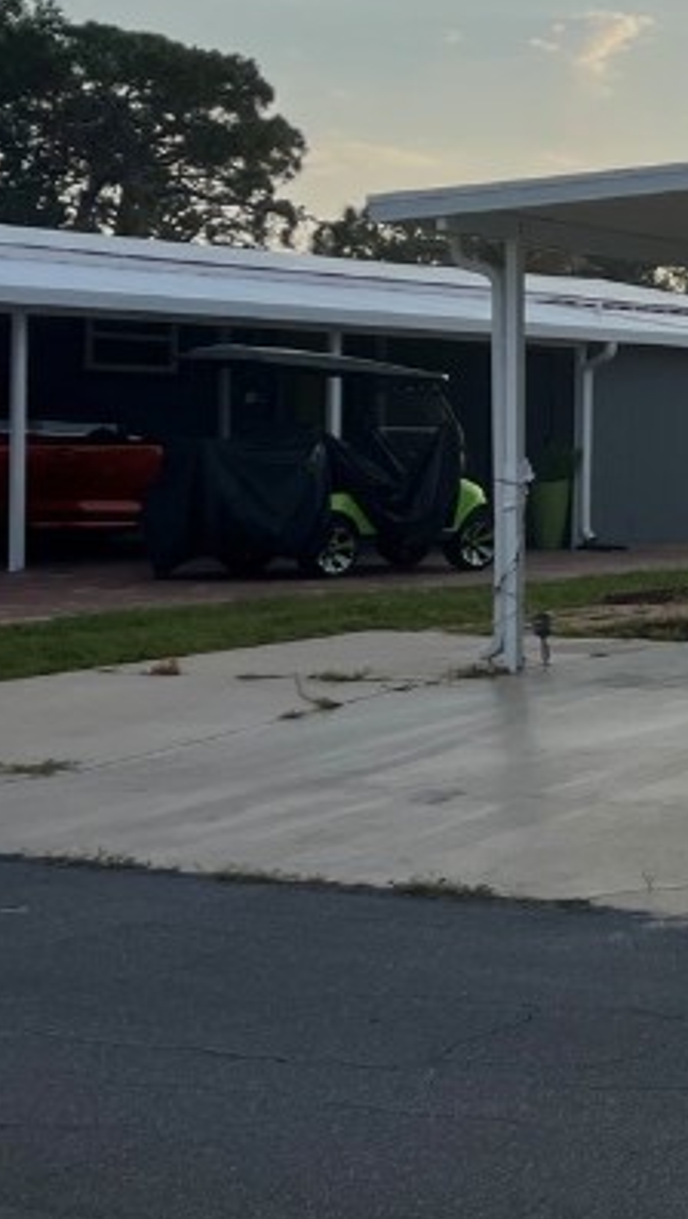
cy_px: 454
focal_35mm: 73
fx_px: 2362
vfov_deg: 28.8
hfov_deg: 13.8
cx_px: 1425
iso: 50
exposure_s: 1/4310
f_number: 1.6
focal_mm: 5.1
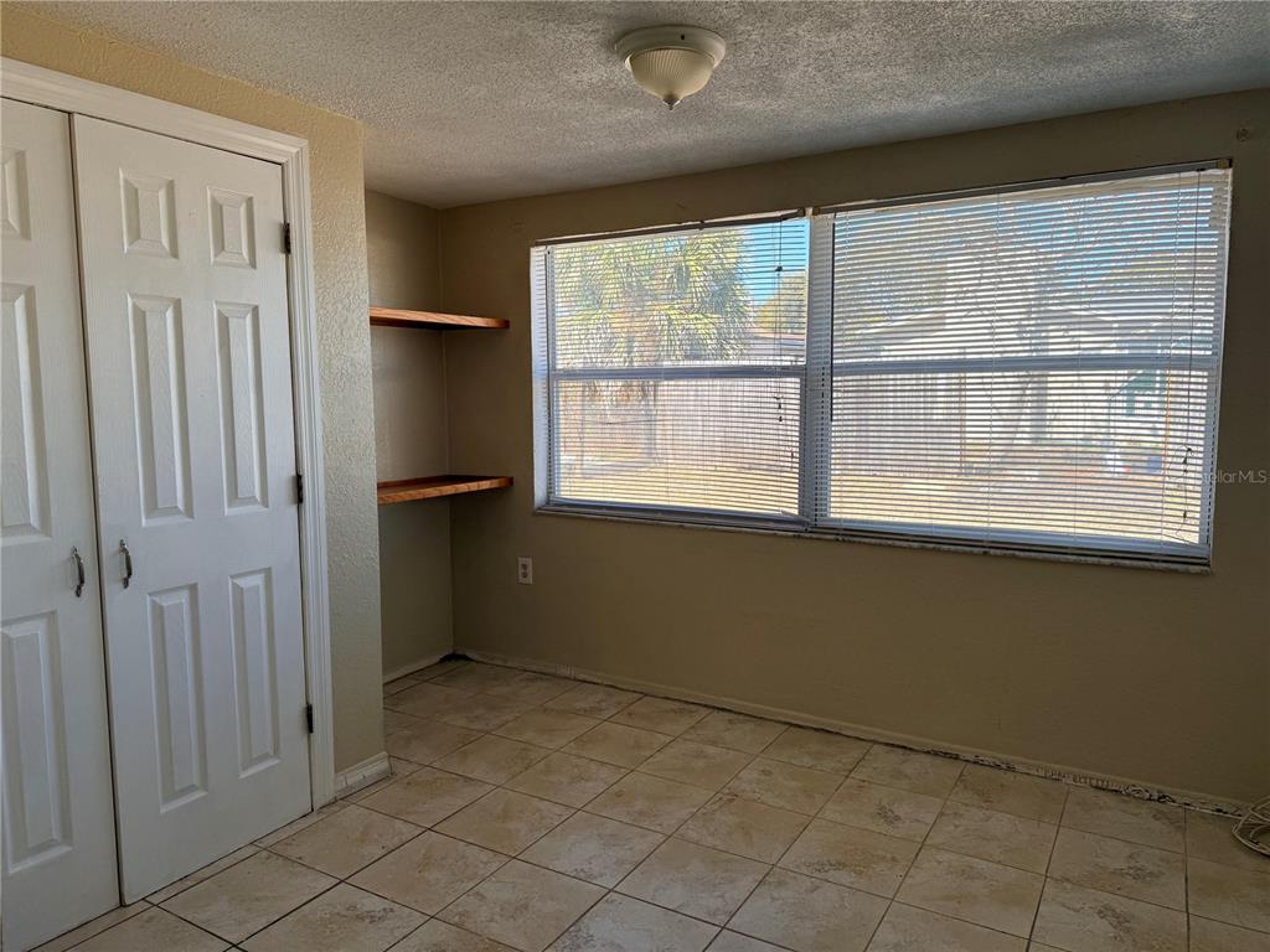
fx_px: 881
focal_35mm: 24
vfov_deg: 56.8
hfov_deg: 71.6
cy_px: 476
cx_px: 635
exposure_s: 1/708
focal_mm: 6.76
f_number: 1.78
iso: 80
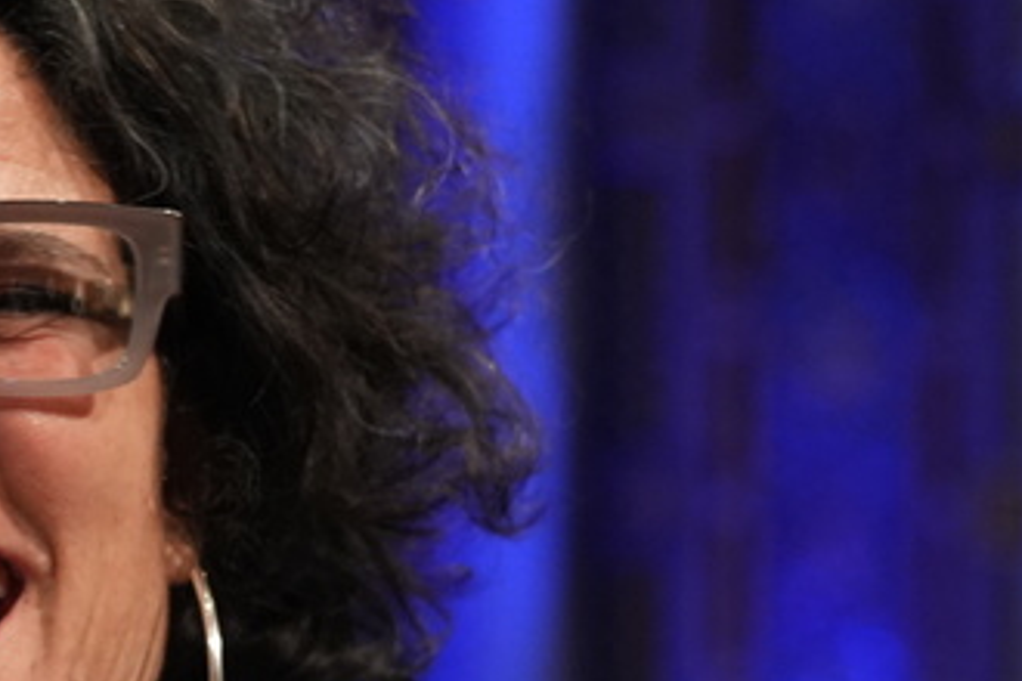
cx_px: 811
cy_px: 782
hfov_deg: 14.0
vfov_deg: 9.3
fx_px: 4144
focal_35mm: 146
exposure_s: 1/200
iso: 3200
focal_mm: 47
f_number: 2.8
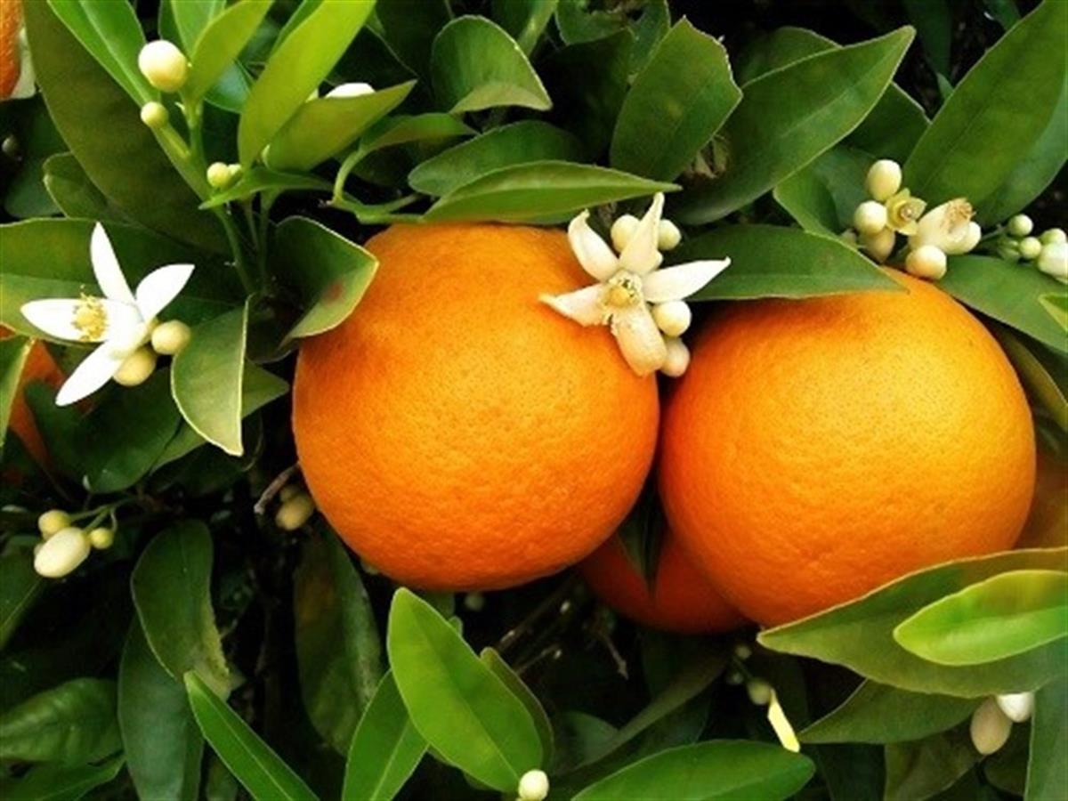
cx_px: 534
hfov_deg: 49.0
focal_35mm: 38
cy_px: 400
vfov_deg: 37.7
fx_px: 1172
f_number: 4
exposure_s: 1/500
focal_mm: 7.9
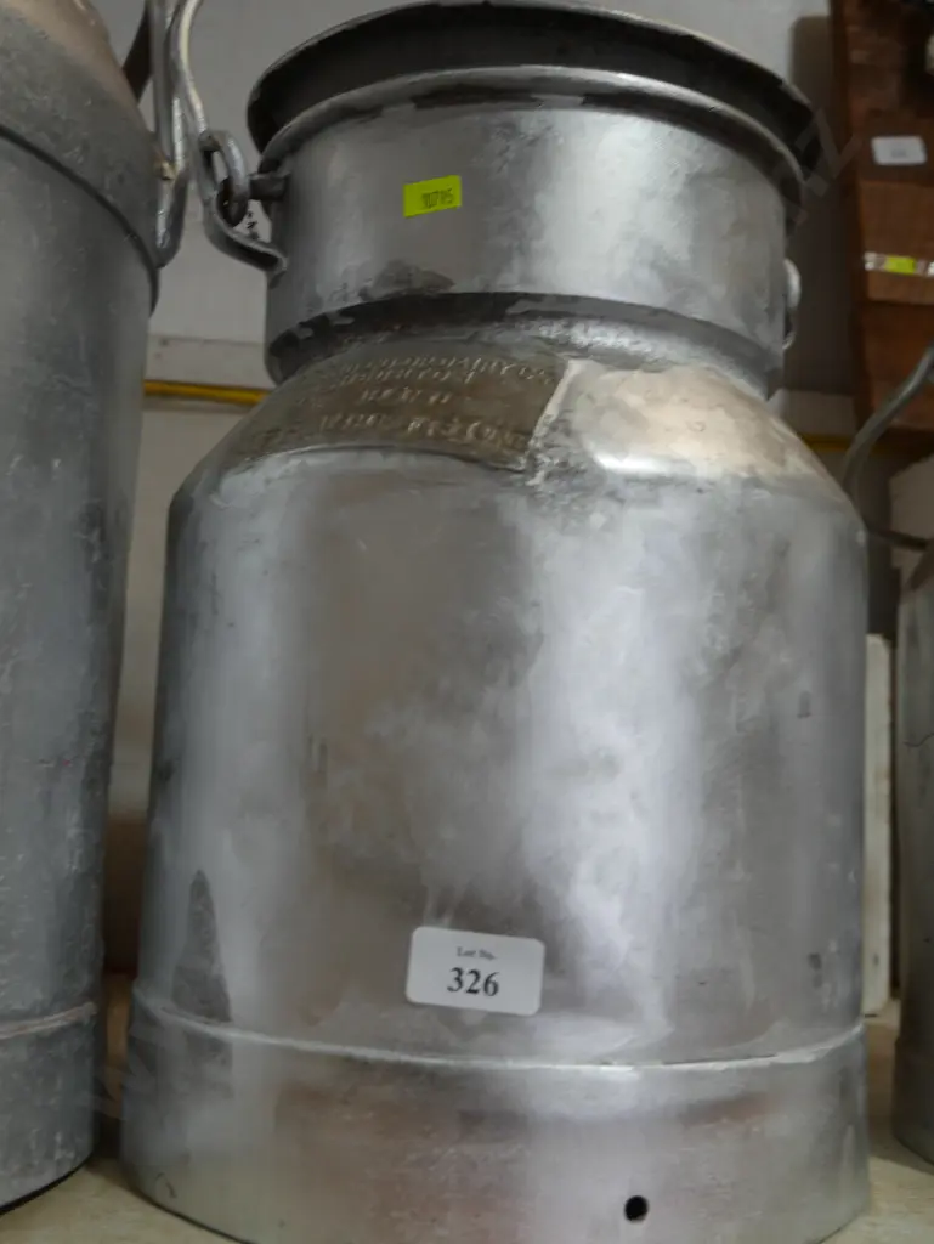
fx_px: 1366
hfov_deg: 37.8
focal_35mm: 38
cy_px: 622
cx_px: 467
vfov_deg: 49.0
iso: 200
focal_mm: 19
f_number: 4.1
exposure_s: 1/80
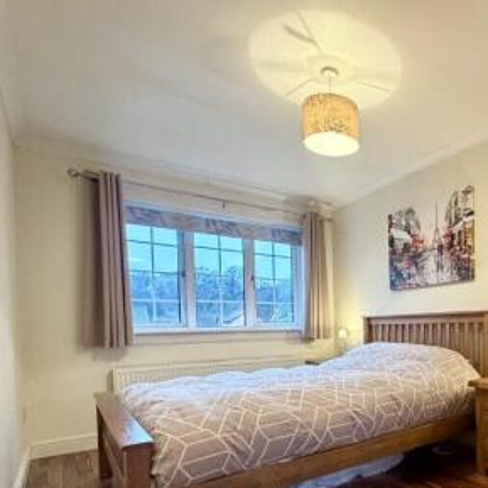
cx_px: 423
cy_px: 339
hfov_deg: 56.0
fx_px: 399
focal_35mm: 25
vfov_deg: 60.9
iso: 320
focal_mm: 2.22
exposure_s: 1/50
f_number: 2.2
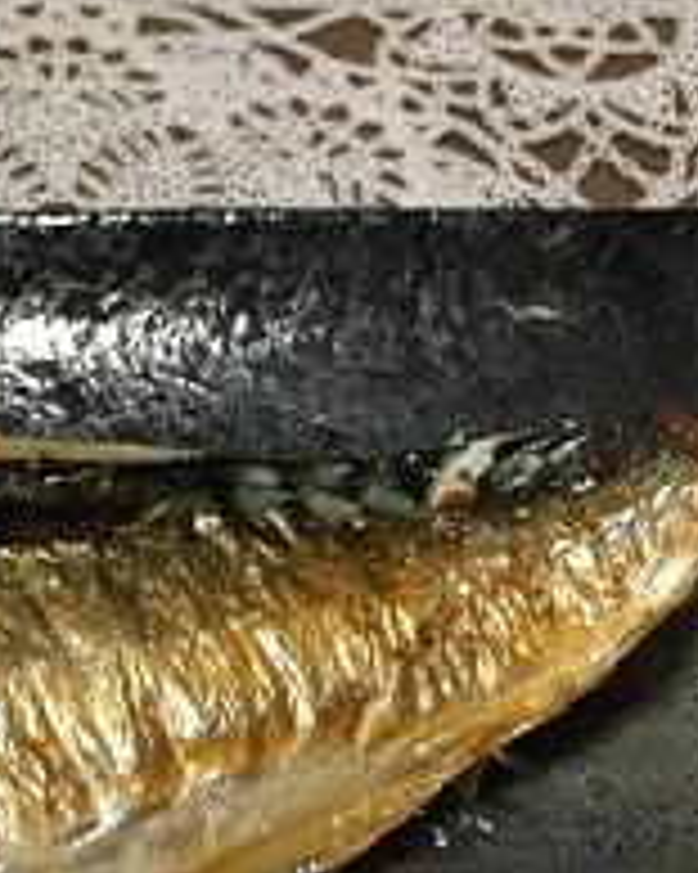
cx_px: 81
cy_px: 792
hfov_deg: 21.4
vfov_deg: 26.2
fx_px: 1809
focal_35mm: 70
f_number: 2.2
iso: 125
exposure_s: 1/30
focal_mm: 4.15
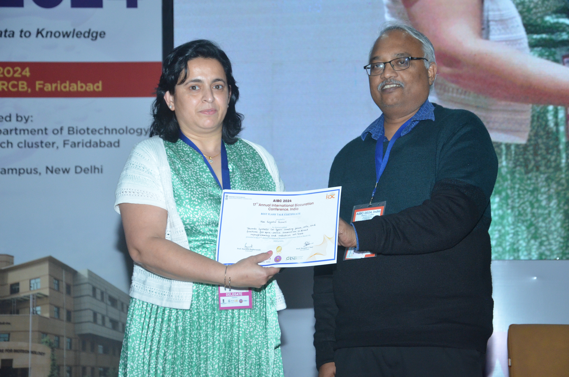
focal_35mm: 93
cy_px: 188
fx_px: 1467
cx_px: 284
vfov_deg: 14.6
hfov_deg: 22.0
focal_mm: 62
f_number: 5.6
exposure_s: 1/160
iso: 1600
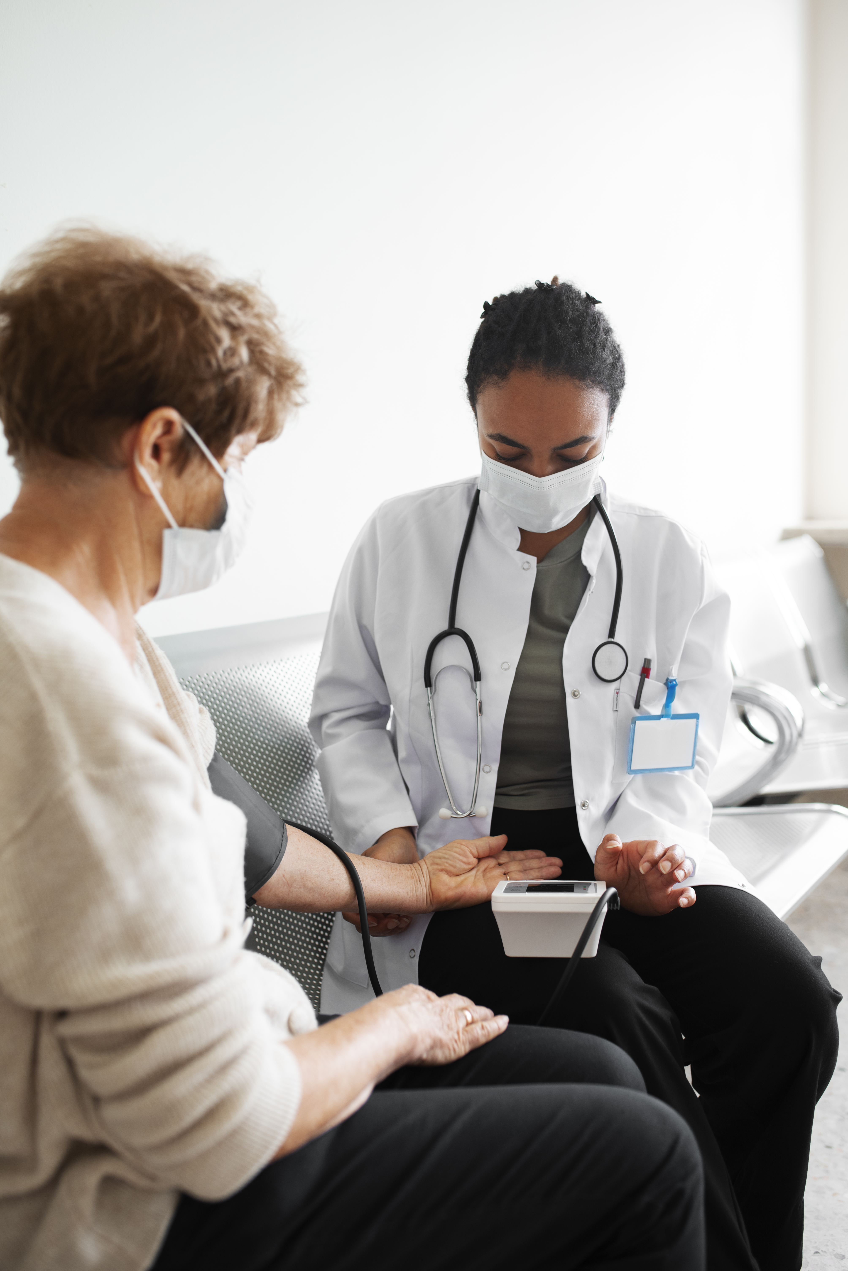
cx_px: 424
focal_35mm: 35
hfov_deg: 37.9
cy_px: 636
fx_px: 1235
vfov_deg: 54.4
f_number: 2.8
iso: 250
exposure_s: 1/200
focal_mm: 35
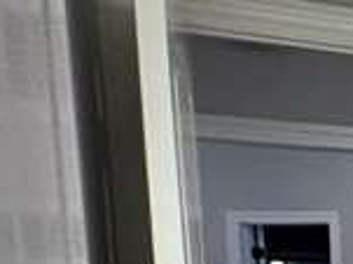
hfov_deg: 10.4
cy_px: 374
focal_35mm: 95
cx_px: 1150
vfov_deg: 14.7
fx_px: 968
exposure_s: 1/60
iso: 250
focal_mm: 2.22
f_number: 2.2
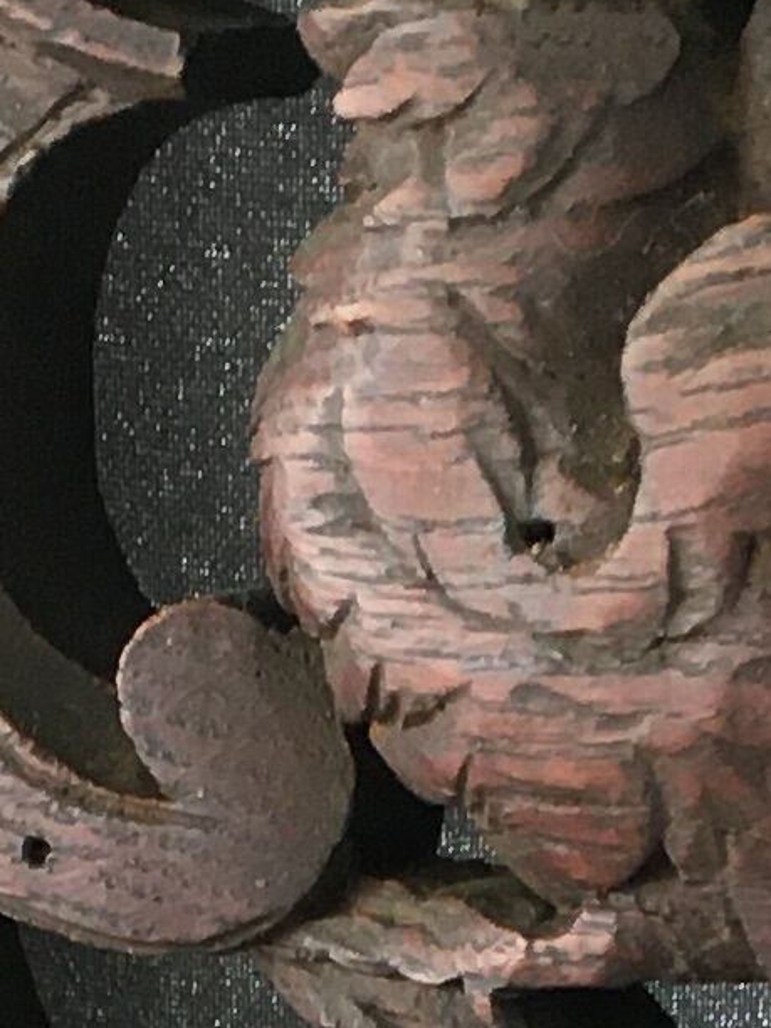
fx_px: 5672
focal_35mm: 191
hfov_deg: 7.8
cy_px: 2484
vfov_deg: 9.3
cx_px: 632
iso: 80
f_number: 2.2
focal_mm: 4.15
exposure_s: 1/33
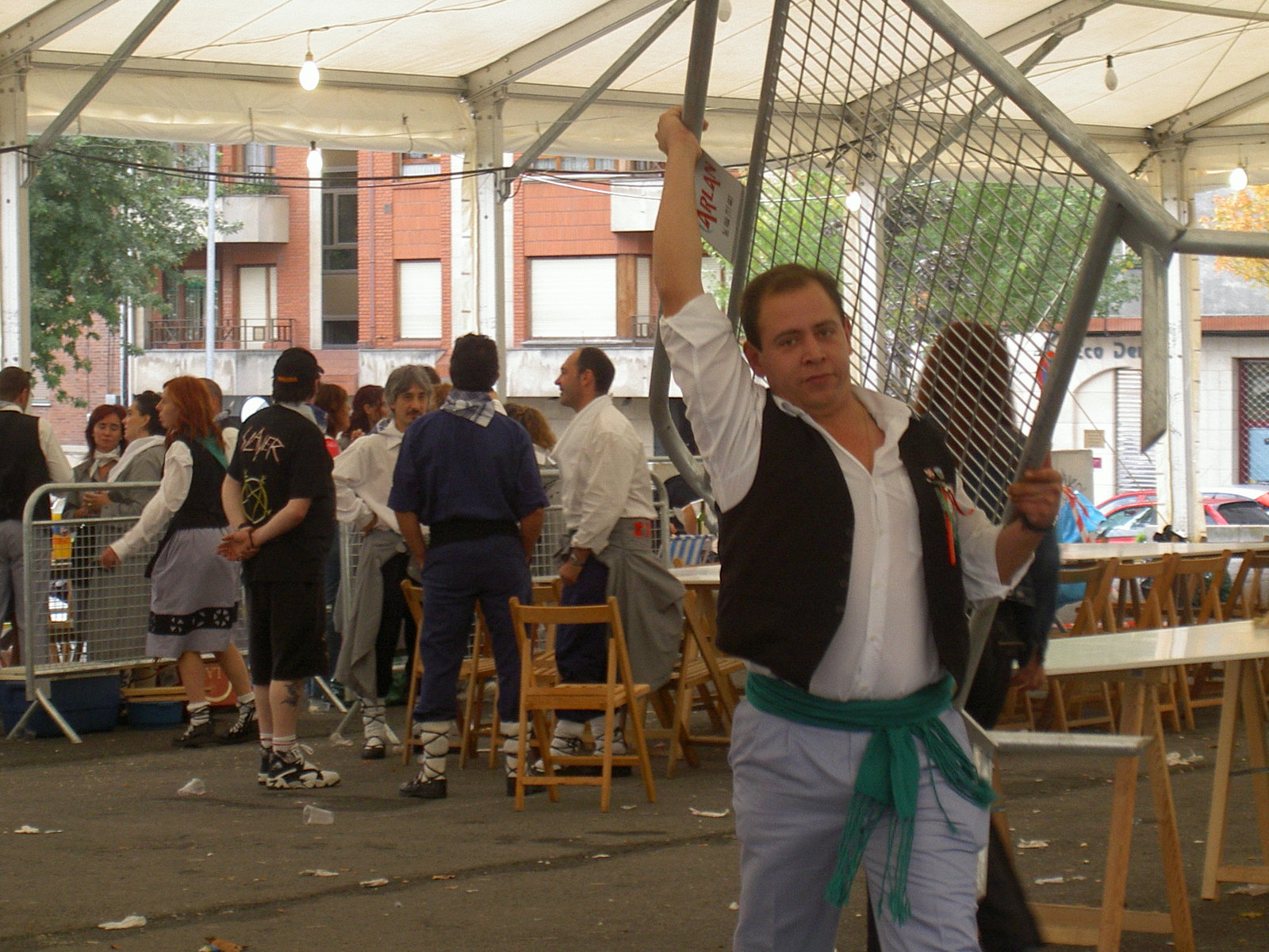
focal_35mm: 116
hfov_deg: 17.0
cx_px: 634
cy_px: 476
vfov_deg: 12.8
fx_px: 4252
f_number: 4.9
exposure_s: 1/89.3
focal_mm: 24
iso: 100
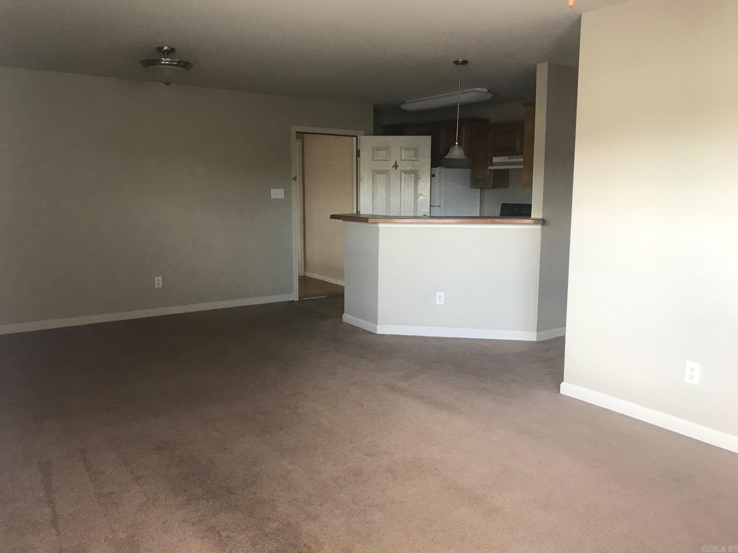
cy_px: 276
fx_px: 597
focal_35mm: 28
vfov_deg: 49.7
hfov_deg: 63.4
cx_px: 369
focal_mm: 3.99
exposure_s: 1/15
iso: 40
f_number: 1.8
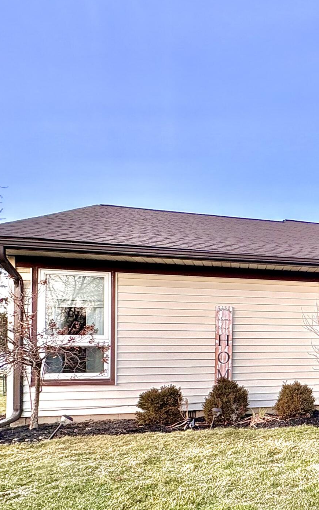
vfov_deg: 57.9
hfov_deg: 31.3
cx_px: 406
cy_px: 352
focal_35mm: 32
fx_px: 445
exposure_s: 1/111
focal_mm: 2.22
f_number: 2.2
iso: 50
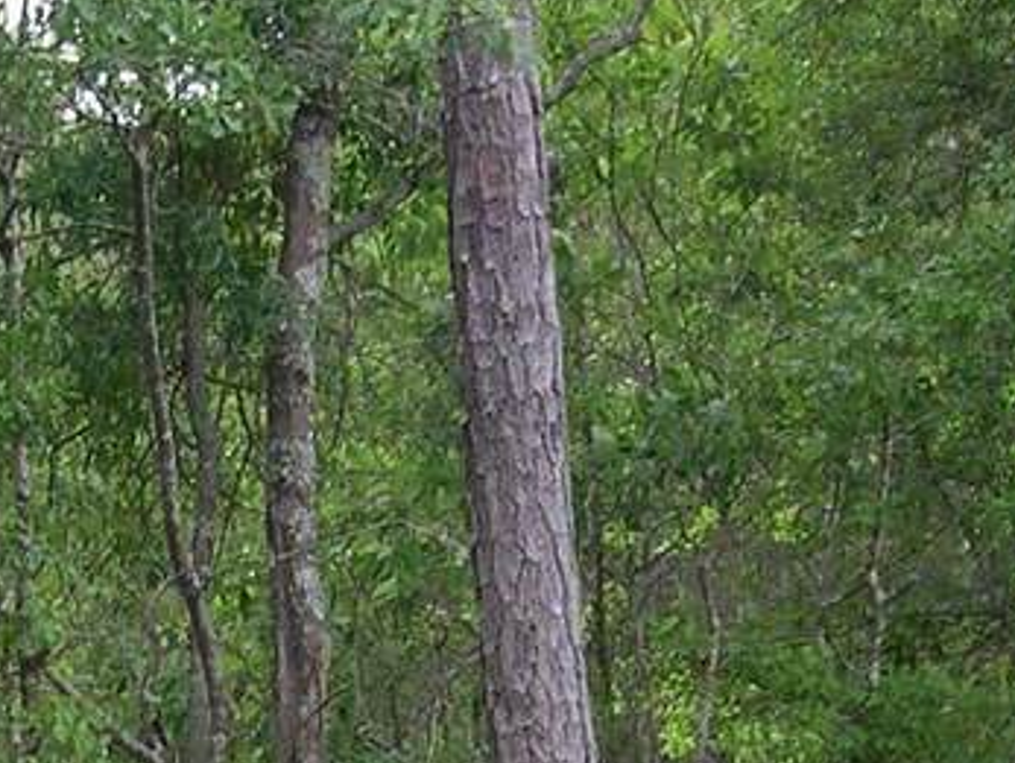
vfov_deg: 10.2
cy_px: 1254
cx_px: -208
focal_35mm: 140
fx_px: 4109
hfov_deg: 13.7
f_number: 2.8
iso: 100
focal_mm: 8
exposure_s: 1/80.8
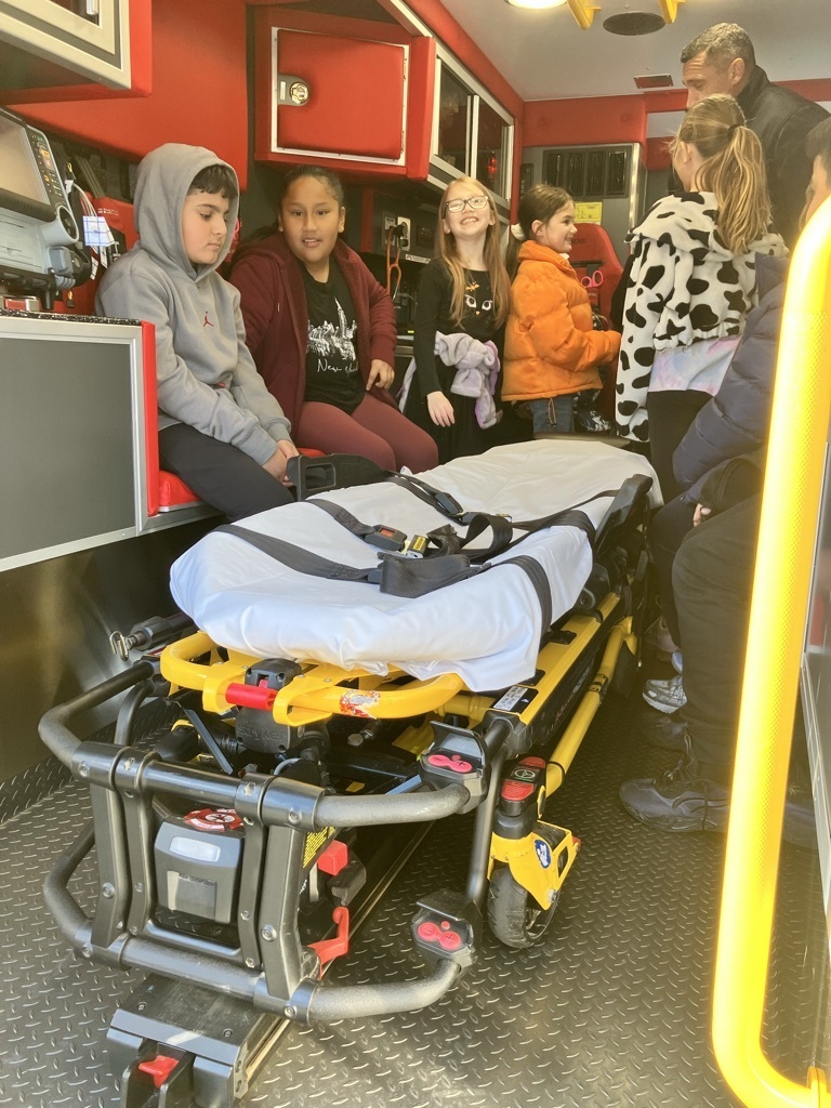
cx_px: 416
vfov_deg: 63.4
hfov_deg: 49.7
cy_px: 554
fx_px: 896
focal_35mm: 28
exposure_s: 1/121
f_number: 1.8
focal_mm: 3.99
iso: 40
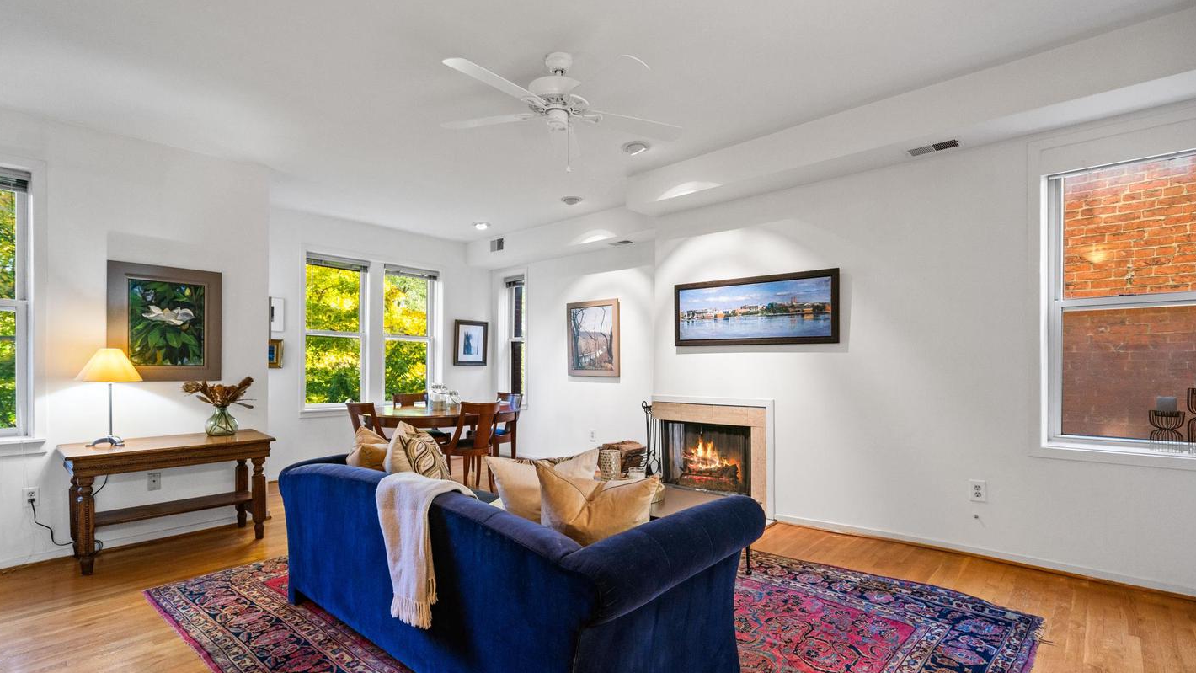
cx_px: 595
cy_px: 377
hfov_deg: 95.9
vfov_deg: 63.7
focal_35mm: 17
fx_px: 539
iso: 1250
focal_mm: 16
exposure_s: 1/13
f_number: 4
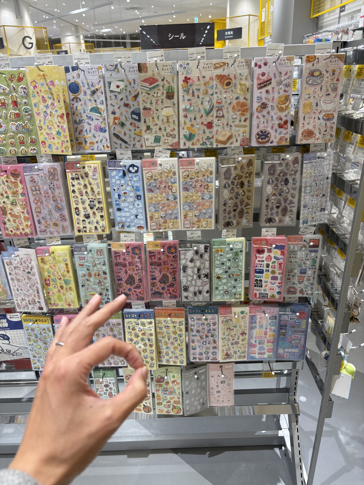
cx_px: 182
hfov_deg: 53.1
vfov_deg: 67.3
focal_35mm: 26
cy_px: 242
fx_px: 365
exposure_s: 1/122
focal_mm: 5.96
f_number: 1.6
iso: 40
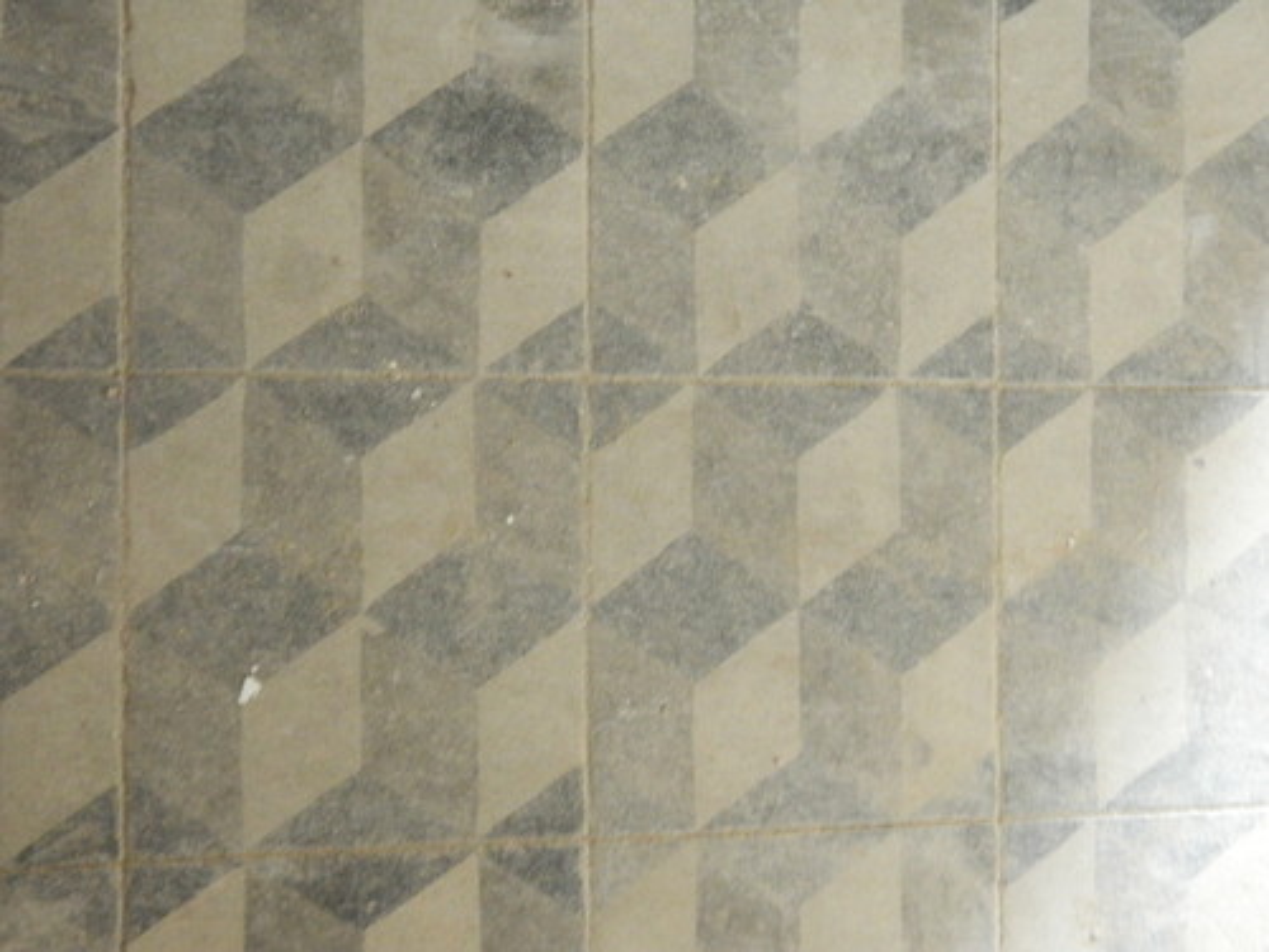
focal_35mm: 70
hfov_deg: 27.8
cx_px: 634
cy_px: 476
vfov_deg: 21.0
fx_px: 2566
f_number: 4
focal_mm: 12.6
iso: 800
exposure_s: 1/6
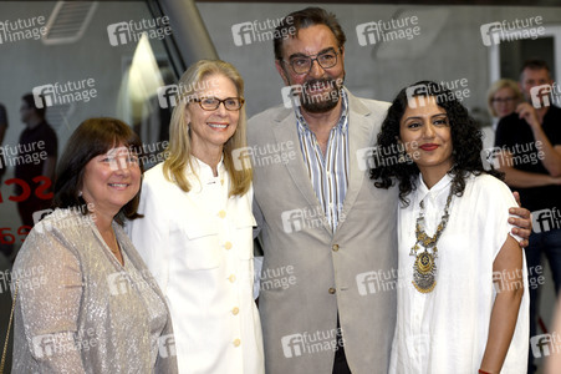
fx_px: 1090
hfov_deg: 28.9
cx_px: 280
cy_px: 187
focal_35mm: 70
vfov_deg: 19.4
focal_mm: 70
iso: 800
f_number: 3.5
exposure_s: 1/320
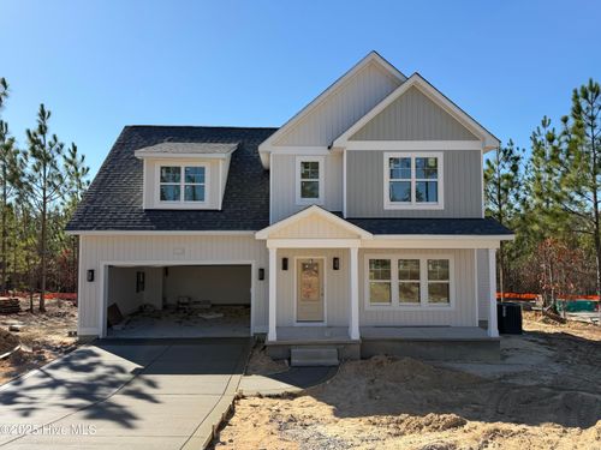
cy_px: 225
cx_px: 300
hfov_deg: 71.6
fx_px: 417
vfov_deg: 56.8
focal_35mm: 24
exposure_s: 1/3425
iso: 80
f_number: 1.78
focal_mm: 6.76
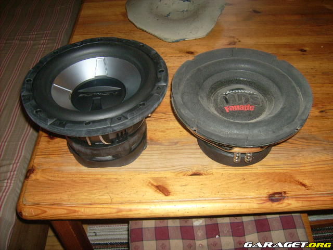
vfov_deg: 40.7
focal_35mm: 35
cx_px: 166
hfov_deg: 52.6
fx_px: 337
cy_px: 125
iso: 100
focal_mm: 5.95
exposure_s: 1/60
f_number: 2.8
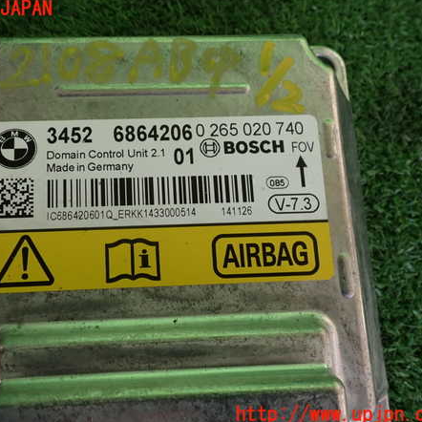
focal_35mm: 36
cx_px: 165
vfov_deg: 46.0
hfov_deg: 45.8
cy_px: 212
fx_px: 497
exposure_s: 1/100
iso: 100
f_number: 3.2
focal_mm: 5.4
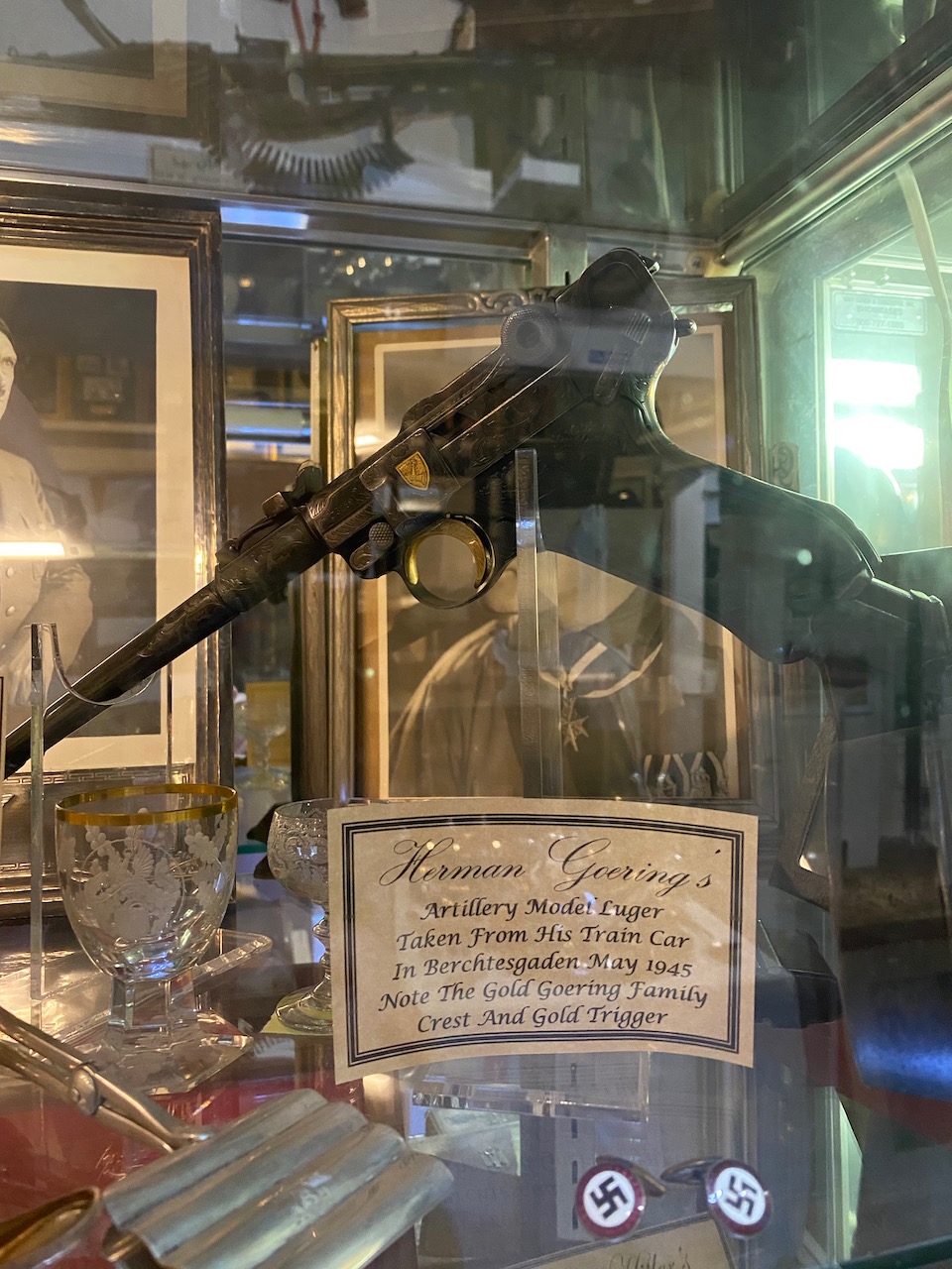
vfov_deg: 67.3
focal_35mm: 26
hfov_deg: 53.1
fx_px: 953
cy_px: 634
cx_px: 476
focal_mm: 4.25
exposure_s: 1/30
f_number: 1.8
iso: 640
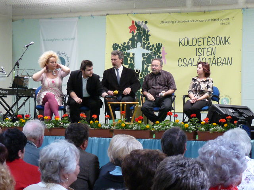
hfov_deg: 18.9
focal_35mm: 104
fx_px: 763
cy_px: 95
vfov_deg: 14.2
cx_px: 127
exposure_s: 1/30
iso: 250
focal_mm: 10.4
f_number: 3.2
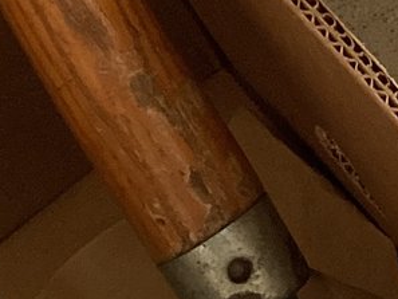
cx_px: 799
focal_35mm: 158
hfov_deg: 11.3
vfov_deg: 8.7
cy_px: -365
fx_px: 1817
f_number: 2.4
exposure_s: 1/60
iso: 80
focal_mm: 3.3
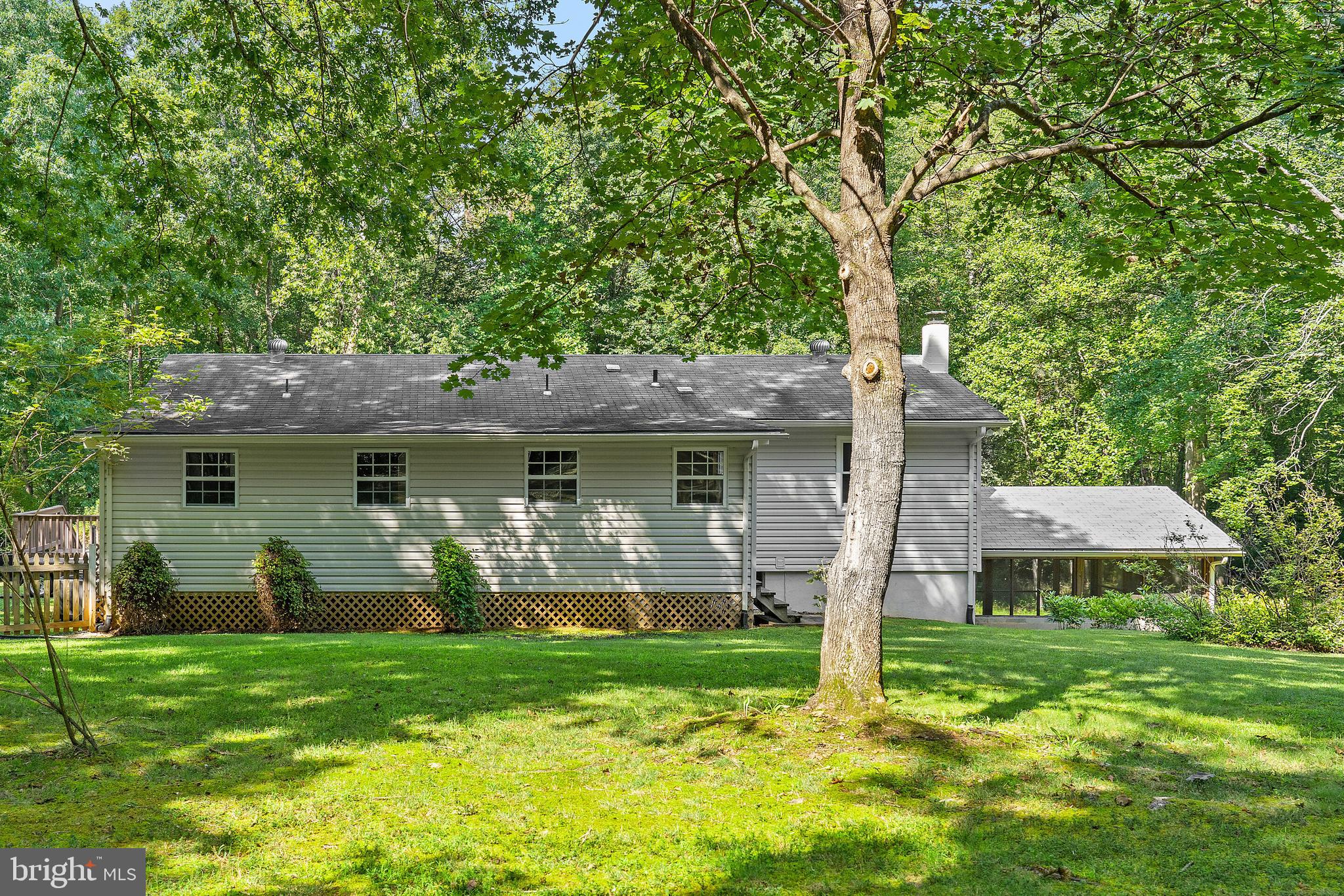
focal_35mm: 29
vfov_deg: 45.0
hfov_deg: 63.7
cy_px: 448
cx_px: 672
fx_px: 1083
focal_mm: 29
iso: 400
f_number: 8
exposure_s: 1/200
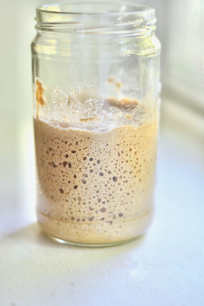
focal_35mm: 75
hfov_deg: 18.2
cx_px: 102
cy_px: 153
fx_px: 637
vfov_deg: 27.0
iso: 800
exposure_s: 1/250
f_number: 1.8
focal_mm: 50
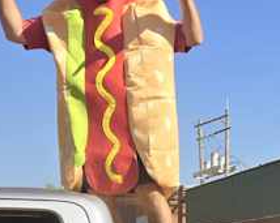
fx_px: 870
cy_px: 237
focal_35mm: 105
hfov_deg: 16.5
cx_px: 436
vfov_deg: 14.4
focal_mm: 5.4
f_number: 1.8
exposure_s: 1/1930
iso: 25
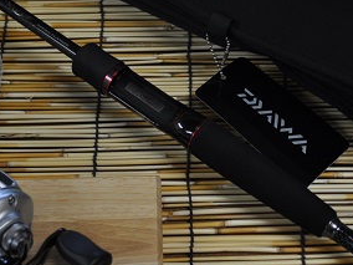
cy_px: 152
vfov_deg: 17.4
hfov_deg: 23.0
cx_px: 175
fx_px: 867
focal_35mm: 85
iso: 500
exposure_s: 1/60
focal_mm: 26
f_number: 4.2
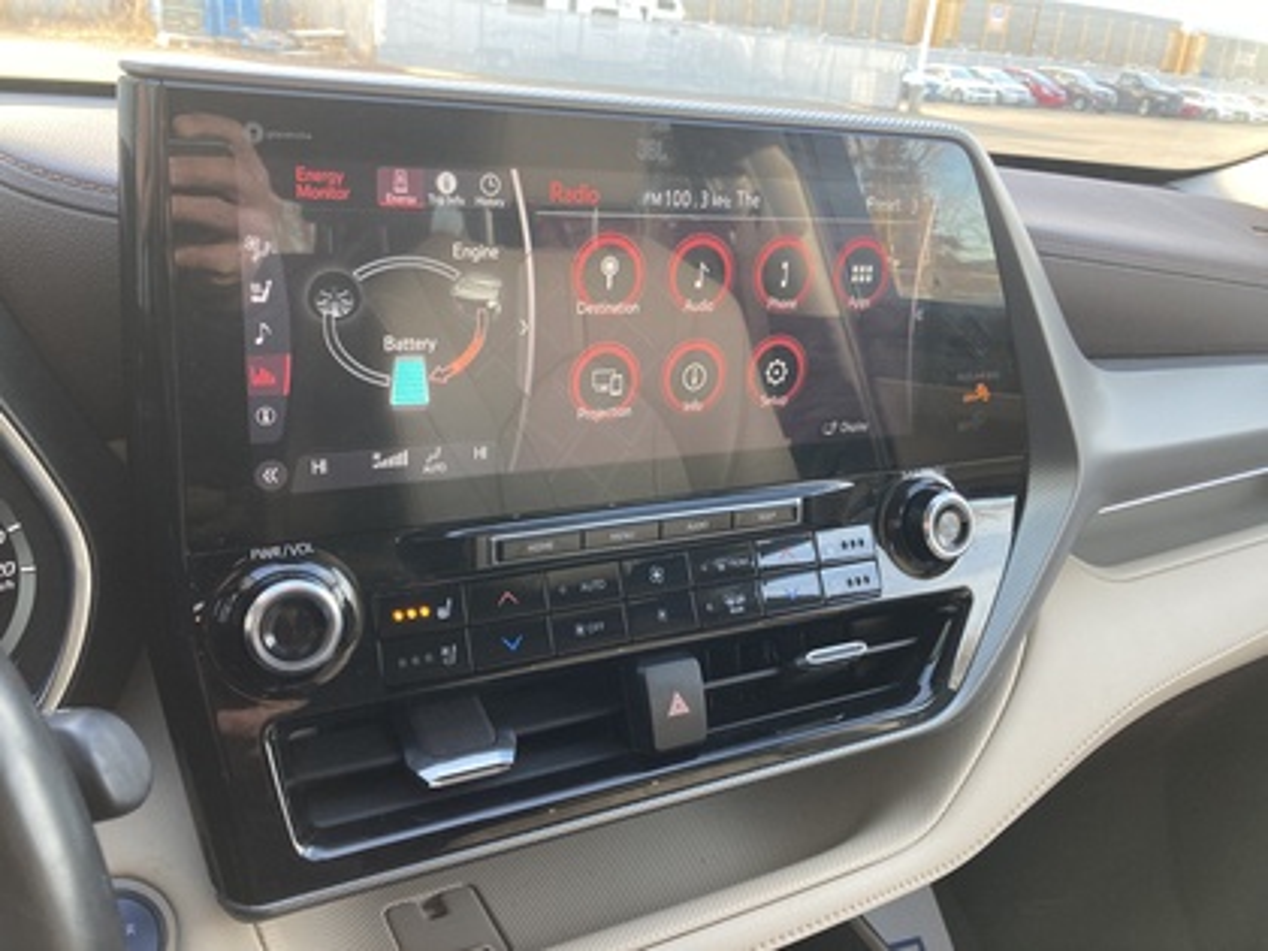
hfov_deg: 63.4
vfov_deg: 49.7
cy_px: 476
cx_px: 634
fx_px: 1026
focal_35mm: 28
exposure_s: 1/50
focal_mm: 3.99
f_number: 1.8
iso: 40
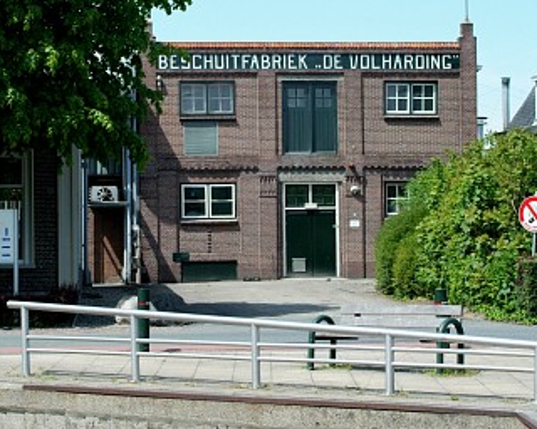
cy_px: 185
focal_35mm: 103
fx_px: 1637
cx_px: 274
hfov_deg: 18.6
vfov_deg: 14.9
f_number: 6.7
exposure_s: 1/750
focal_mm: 52
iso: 400
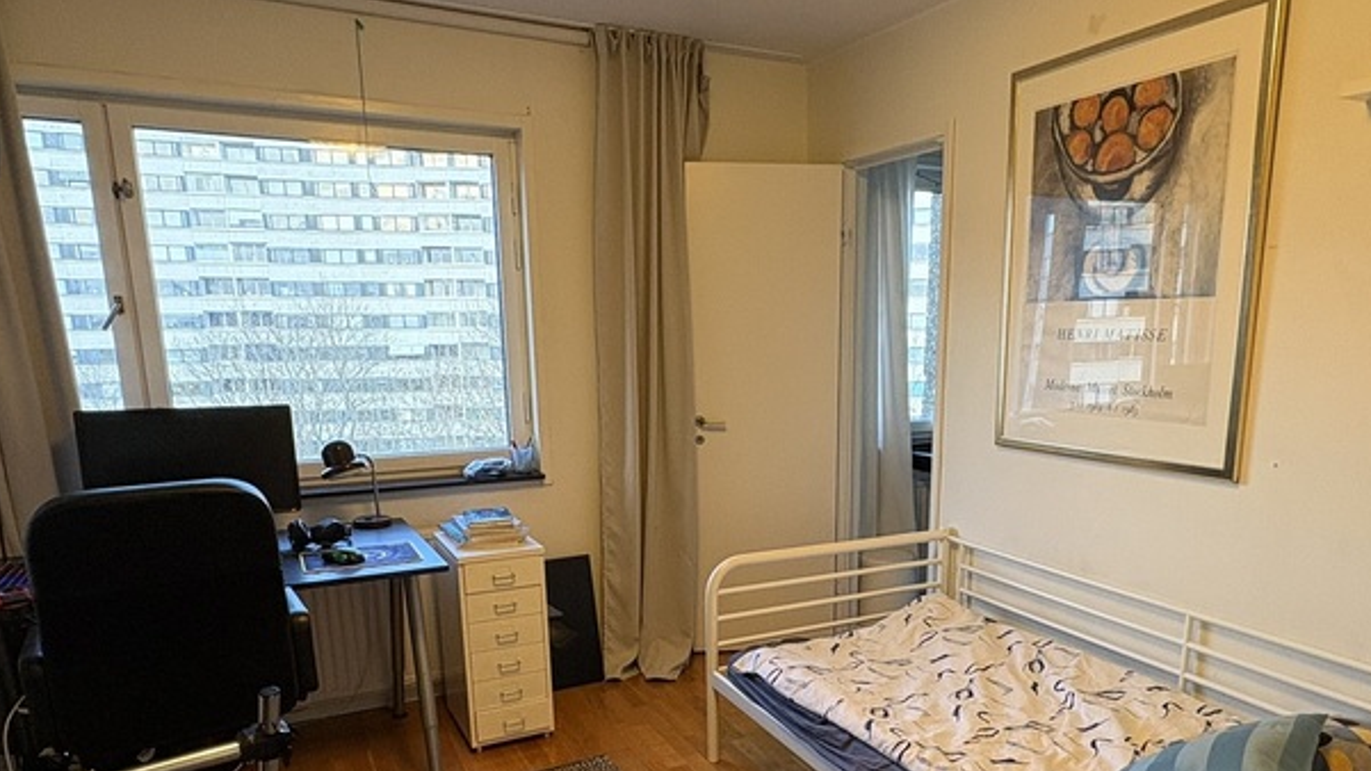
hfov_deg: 71.6
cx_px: 766
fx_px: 945
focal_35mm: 26
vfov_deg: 43.6
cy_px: 529
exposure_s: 1/50
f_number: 2.2
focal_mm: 2.22
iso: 200
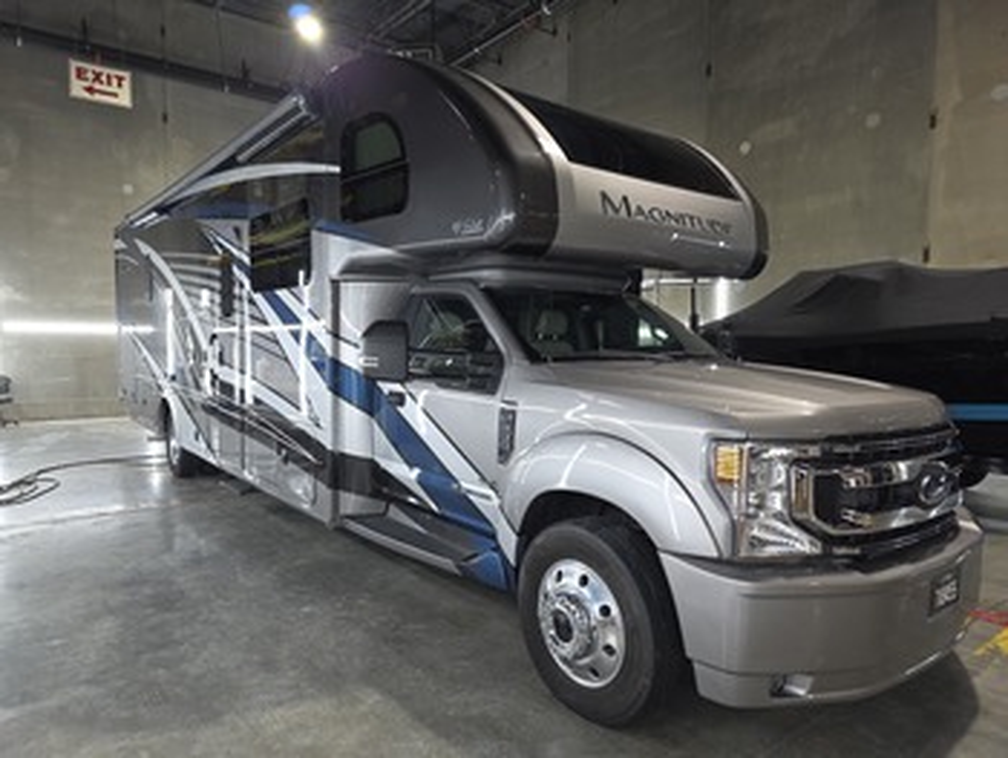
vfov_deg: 58.9
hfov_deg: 73.9
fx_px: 670
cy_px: 379
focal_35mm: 23
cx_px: 504
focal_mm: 6.3
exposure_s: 1/60
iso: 100
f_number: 1.7
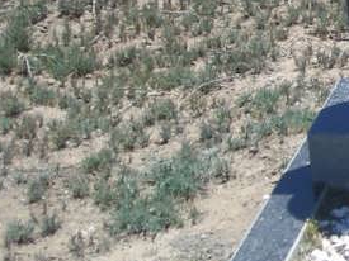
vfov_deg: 9.5
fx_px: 1542
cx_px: 668
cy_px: -82
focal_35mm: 153
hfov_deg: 11.7
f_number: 5.7
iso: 50
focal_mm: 5.7
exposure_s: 1/194
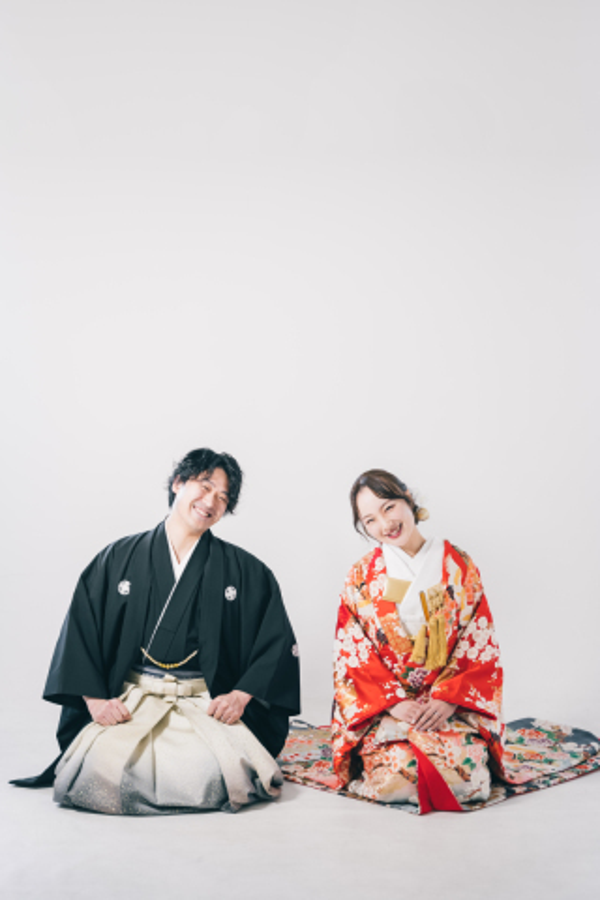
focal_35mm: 49
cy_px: 450
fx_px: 1225
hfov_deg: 27.5
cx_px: 300
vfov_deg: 40.3
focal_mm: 49
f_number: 2.8
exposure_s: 1/160
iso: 1000
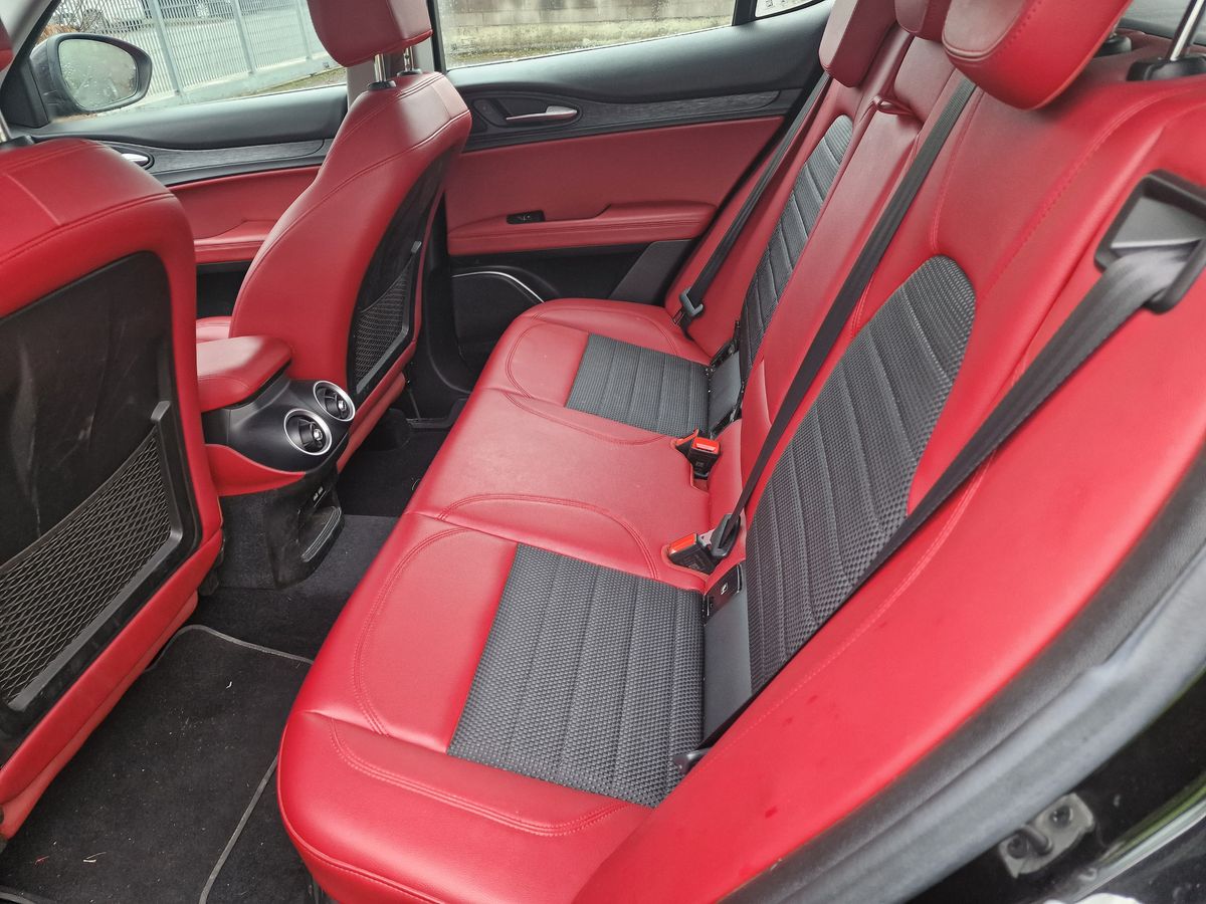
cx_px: 603
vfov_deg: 58.9
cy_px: 452
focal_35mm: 23
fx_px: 801
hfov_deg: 73.9
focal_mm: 6.4
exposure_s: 1/100
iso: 200
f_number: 1.8
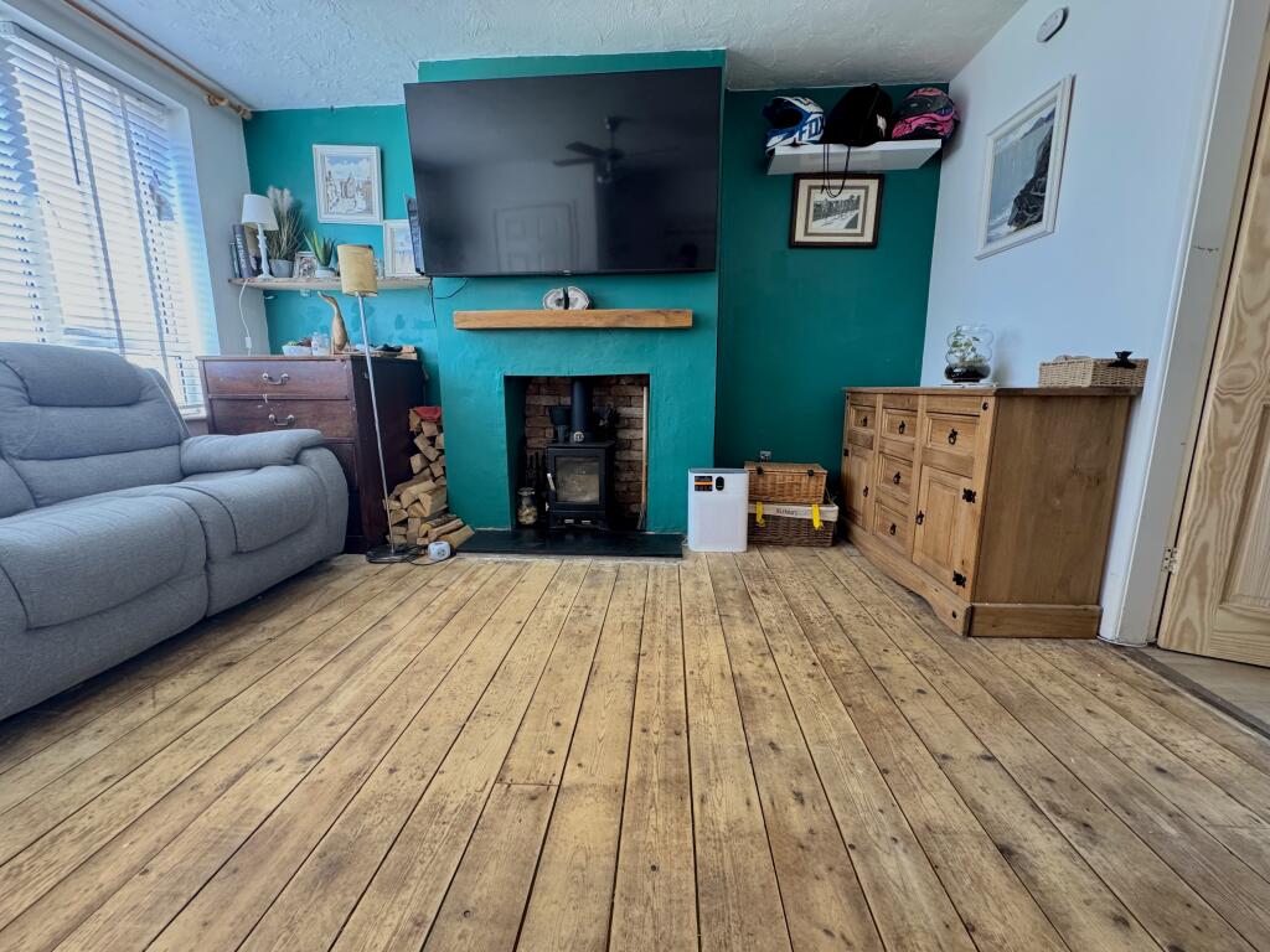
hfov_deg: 102.1
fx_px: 514
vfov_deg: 85.7
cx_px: 635
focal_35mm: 14
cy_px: 476
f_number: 2.2
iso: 320
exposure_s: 1/99
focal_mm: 2.22
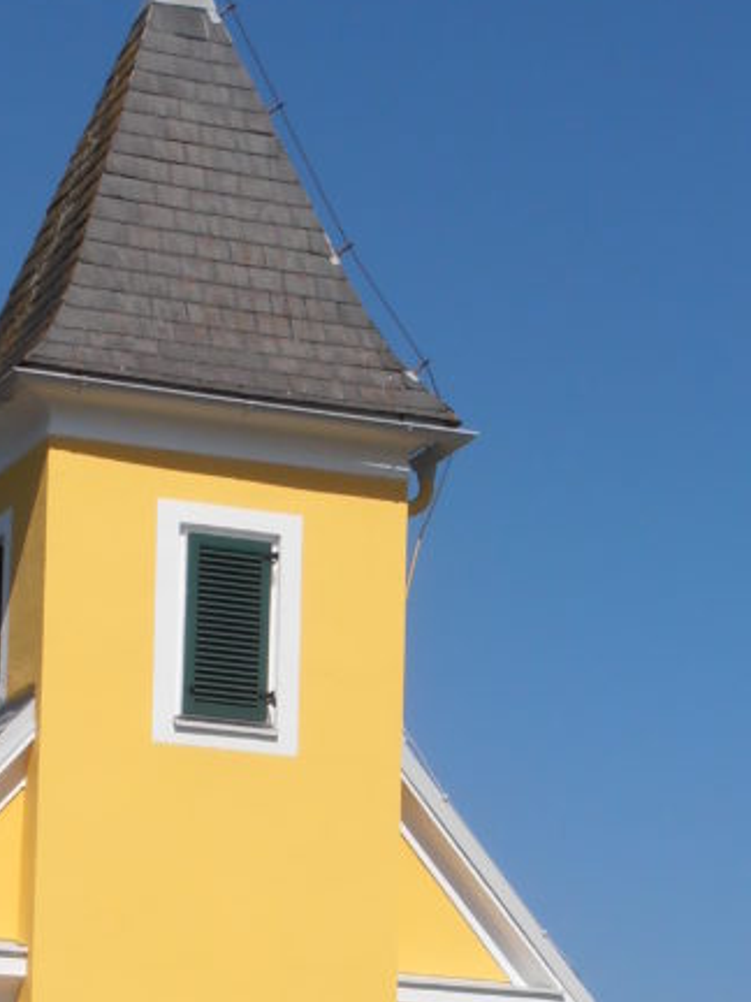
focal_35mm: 135
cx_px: 232
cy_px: 858
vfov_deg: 14.5
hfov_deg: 11.0
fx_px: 3905
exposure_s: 1/200
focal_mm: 10.04
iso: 80
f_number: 11
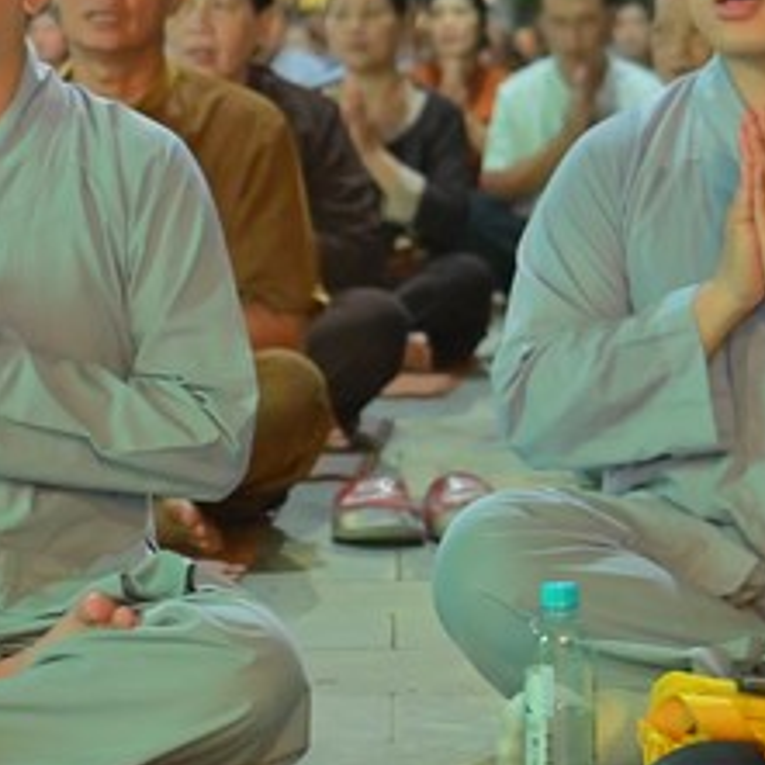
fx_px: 4125
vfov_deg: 10.5
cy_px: 85
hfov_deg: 10.6
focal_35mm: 165
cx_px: 218
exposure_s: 1/100
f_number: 4
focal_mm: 66
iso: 3200
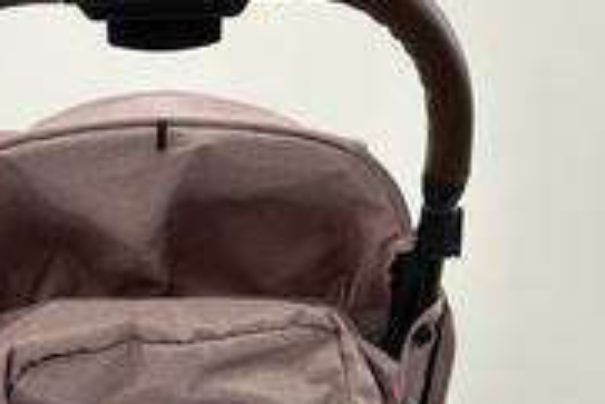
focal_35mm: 62
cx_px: 154
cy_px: 614
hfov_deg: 31.8
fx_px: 1043
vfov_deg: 19.1
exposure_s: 1/50
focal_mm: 6.86
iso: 125
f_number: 1.78
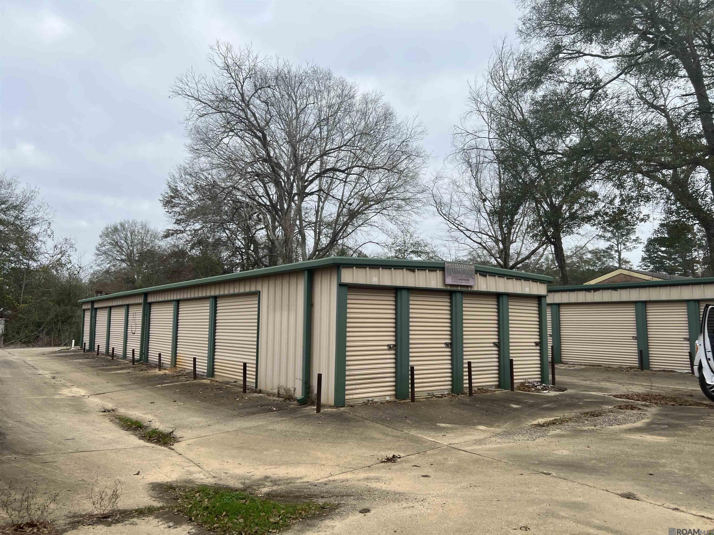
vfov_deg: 53.1
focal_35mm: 26
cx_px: 357
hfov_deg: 67.3
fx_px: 536
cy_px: 268
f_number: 1.5
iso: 50
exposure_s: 1/2165
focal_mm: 5.7
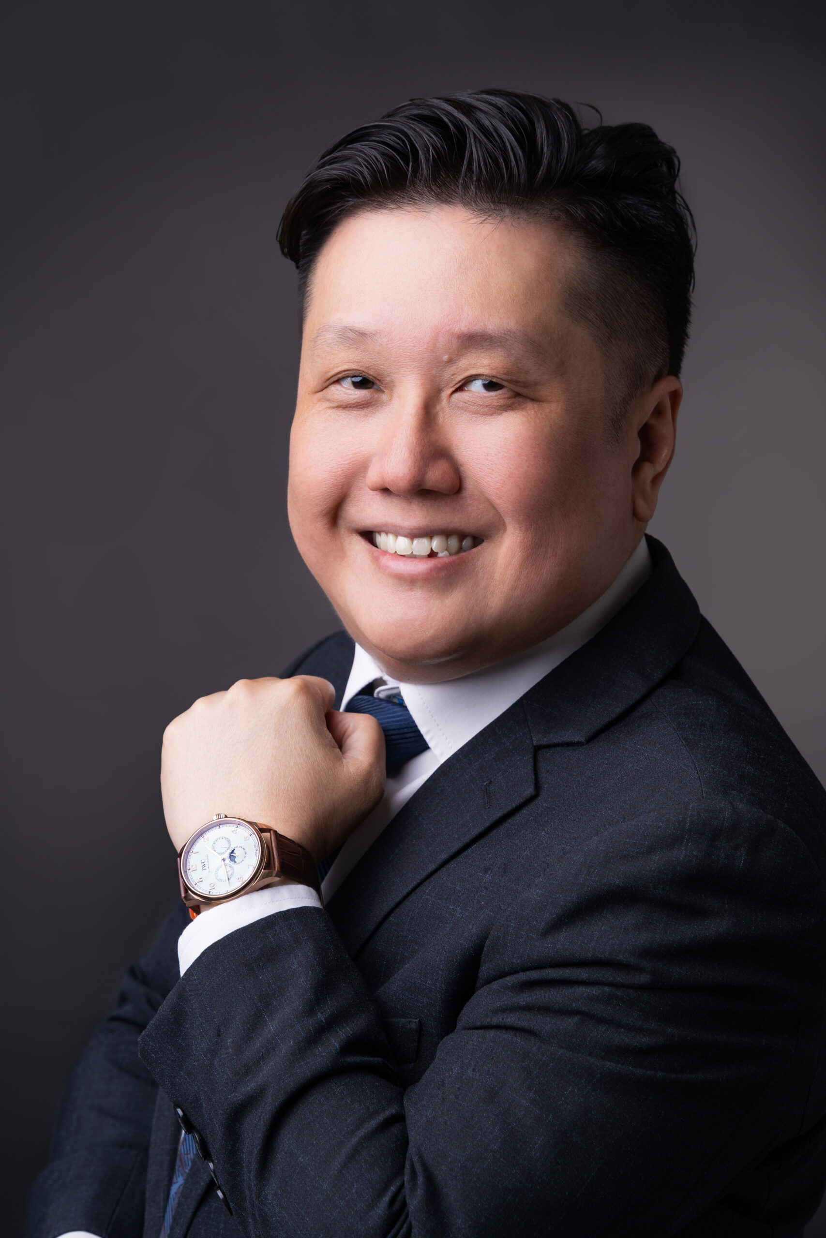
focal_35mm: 128
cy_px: 619
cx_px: 413
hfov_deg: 10.7
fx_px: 4404
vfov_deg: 16.0
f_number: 8
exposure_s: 1/125
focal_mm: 128
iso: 100
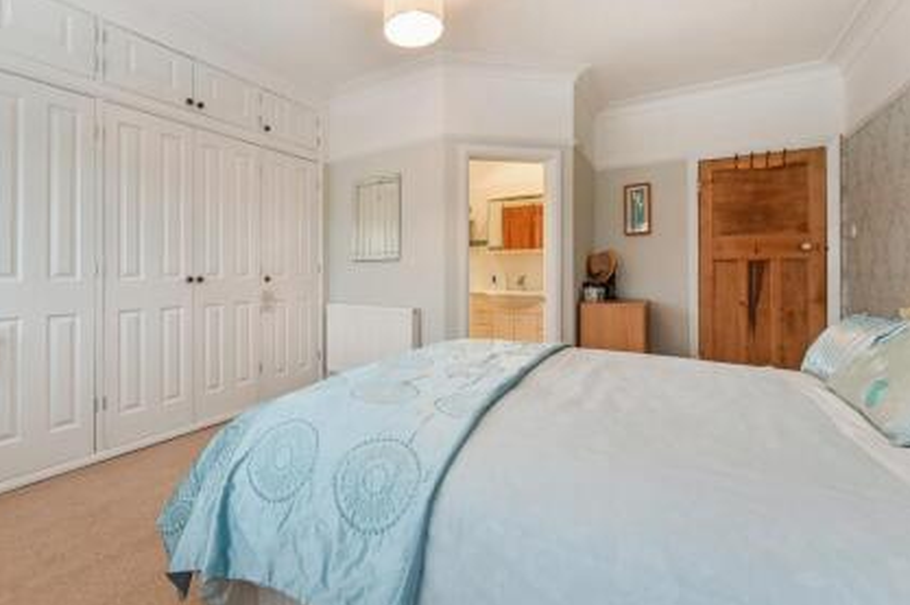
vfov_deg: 73.4
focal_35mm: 16
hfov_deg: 96.2
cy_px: 270
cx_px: 395
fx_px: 404
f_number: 8
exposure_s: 1/13
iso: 400
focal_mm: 14
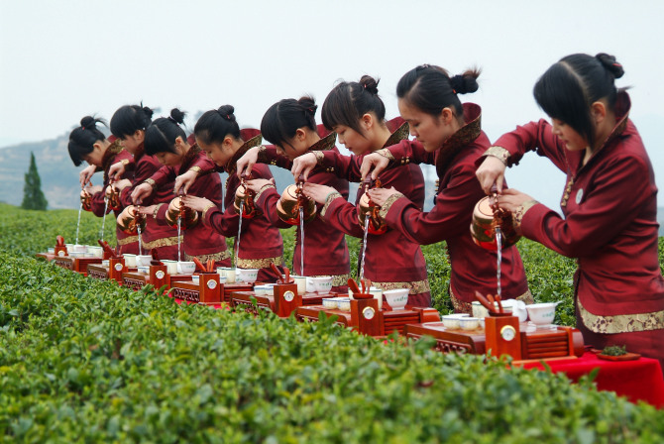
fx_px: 1717
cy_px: 222
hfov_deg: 21.9
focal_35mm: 93
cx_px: 332
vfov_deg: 14.7
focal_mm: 62
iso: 160
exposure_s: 1/180
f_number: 4.8
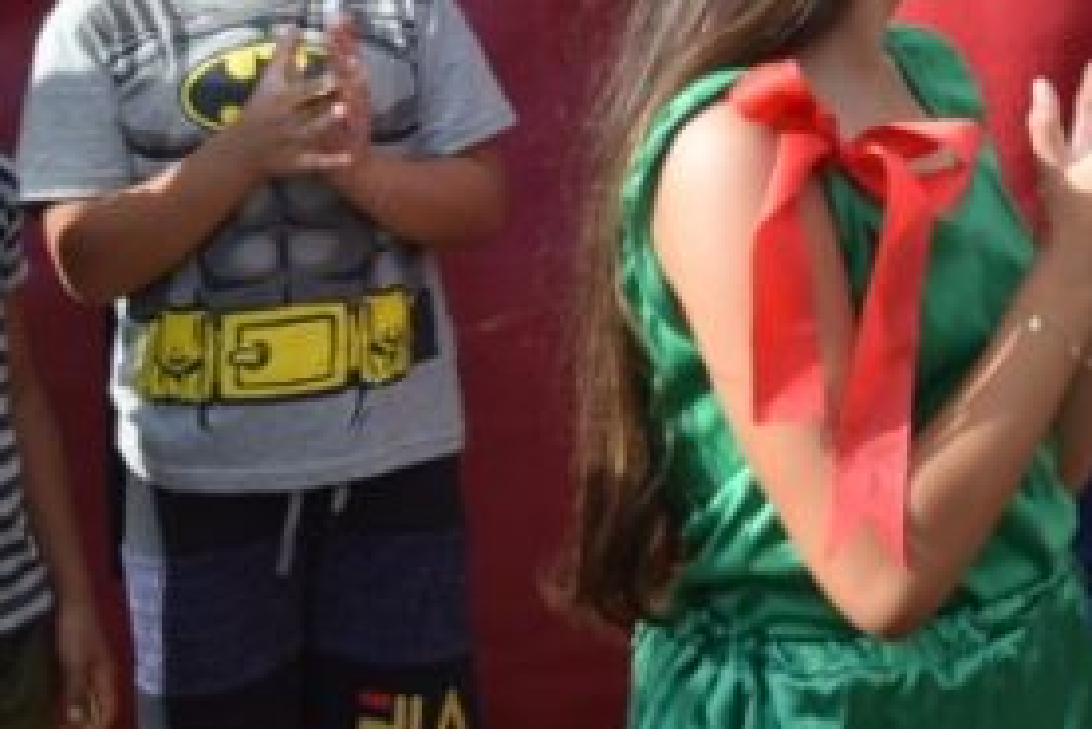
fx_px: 4548
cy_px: -292
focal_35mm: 150
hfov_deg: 12.8
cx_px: 1758
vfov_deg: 9.0
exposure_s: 1/250
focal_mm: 27
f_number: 8
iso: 250
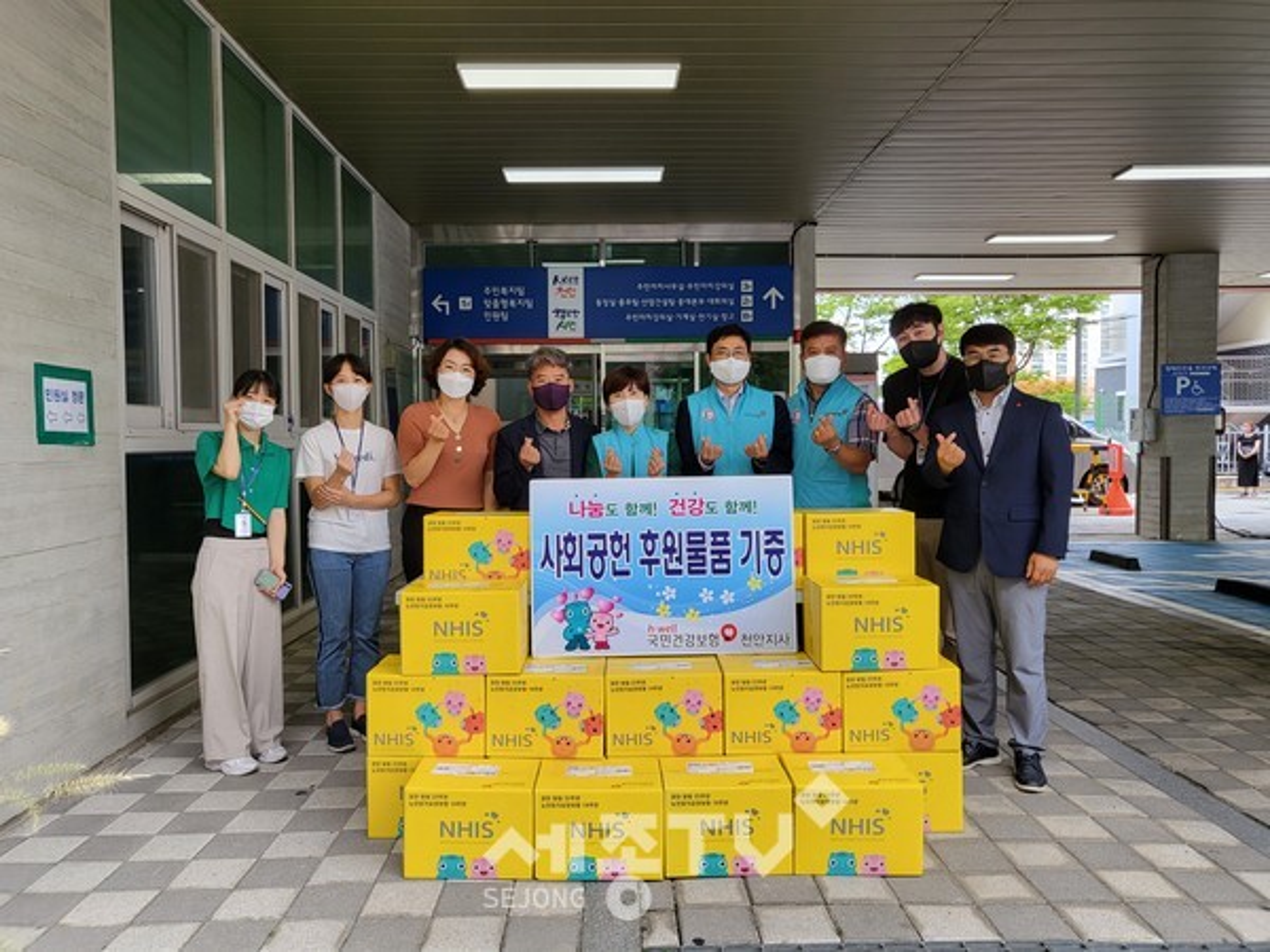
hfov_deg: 67.3
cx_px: 635
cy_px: 476
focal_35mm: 26
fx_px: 954
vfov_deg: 53.1
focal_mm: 4.25
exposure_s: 1/224
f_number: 1.8
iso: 50
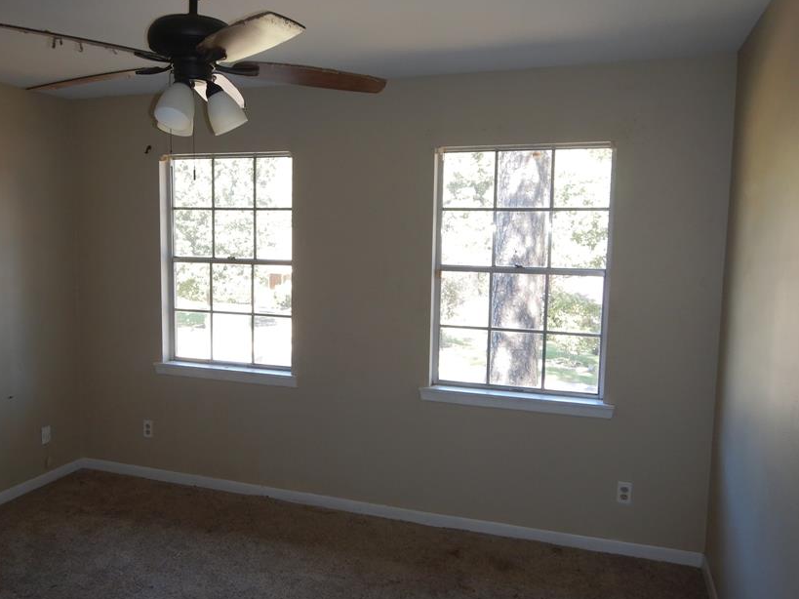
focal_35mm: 30
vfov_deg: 46.8
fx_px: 692
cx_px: 353
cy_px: 308
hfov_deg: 59.8
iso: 125
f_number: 2.8
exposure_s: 1/60
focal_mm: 4.3
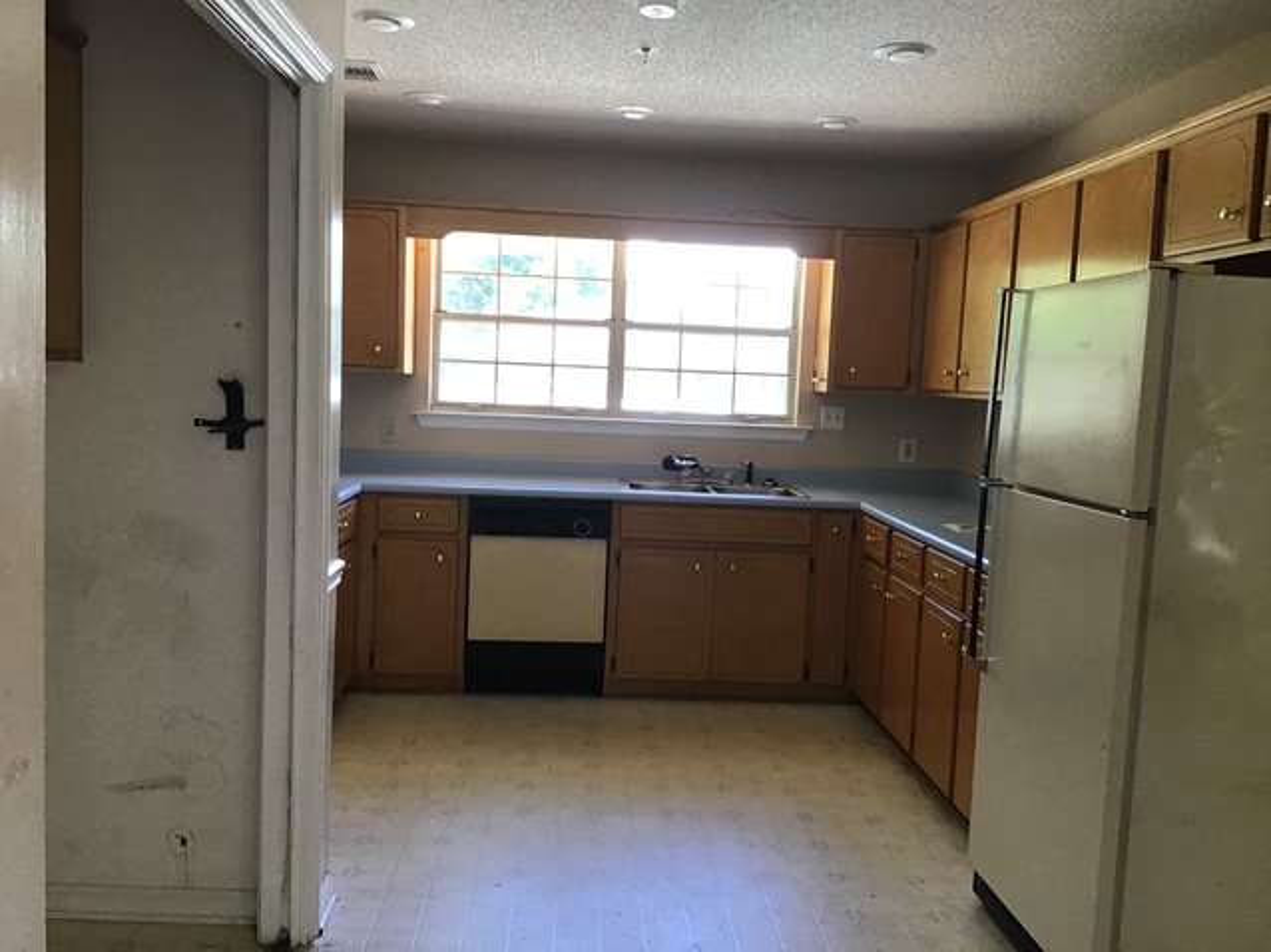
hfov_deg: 58.4
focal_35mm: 31
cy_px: 476
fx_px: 1138
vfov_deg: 45.4
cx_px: 636
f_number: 2.4
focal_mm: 3.3
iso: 50
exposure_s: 1/30
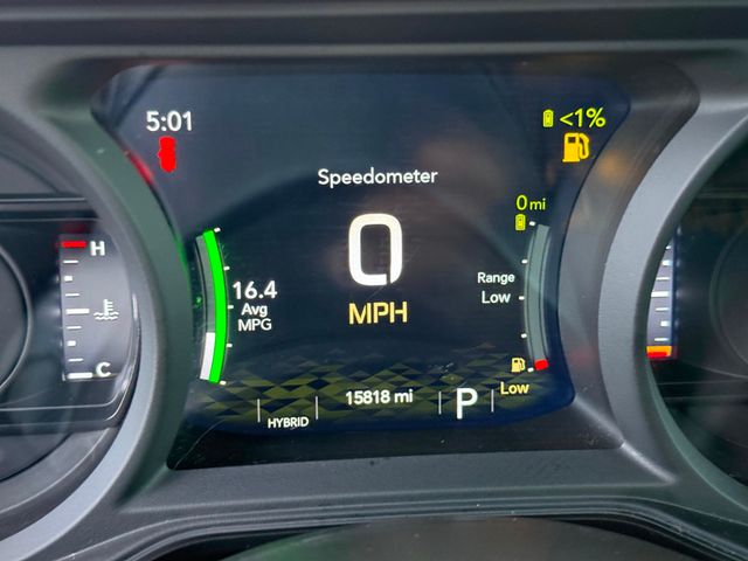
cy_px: 280
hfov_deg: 39.7
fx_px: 1037
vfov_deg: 30.3
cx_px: 374
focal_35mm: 48
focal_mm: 6.76
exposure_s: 1/59
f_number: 1.78
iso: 250
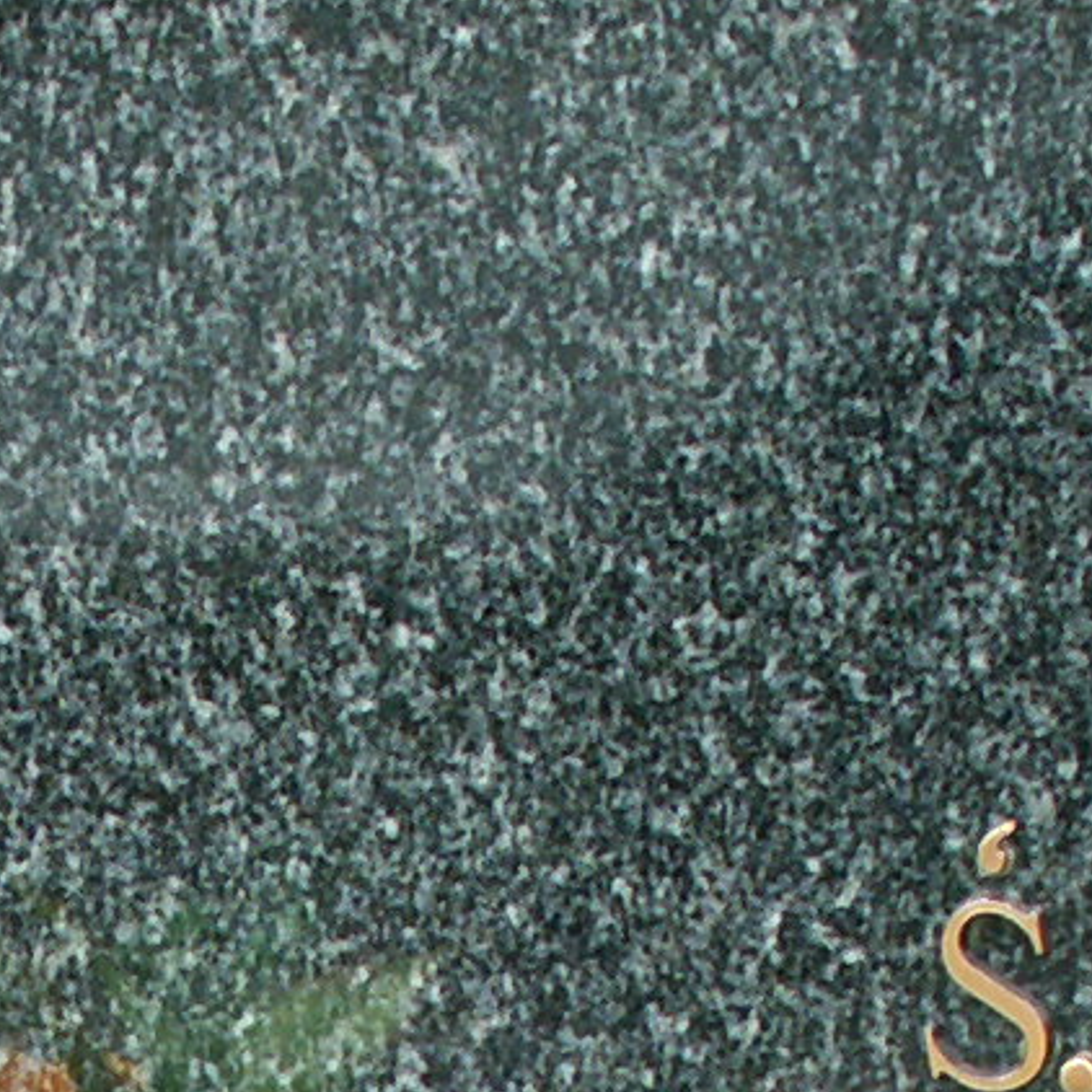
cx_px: 934
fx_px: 8423
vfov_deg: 7.2
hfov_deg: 7.4
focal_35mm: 236
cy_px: 1985
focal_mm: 7.24
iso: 50
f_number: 3.2
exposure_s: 1/40
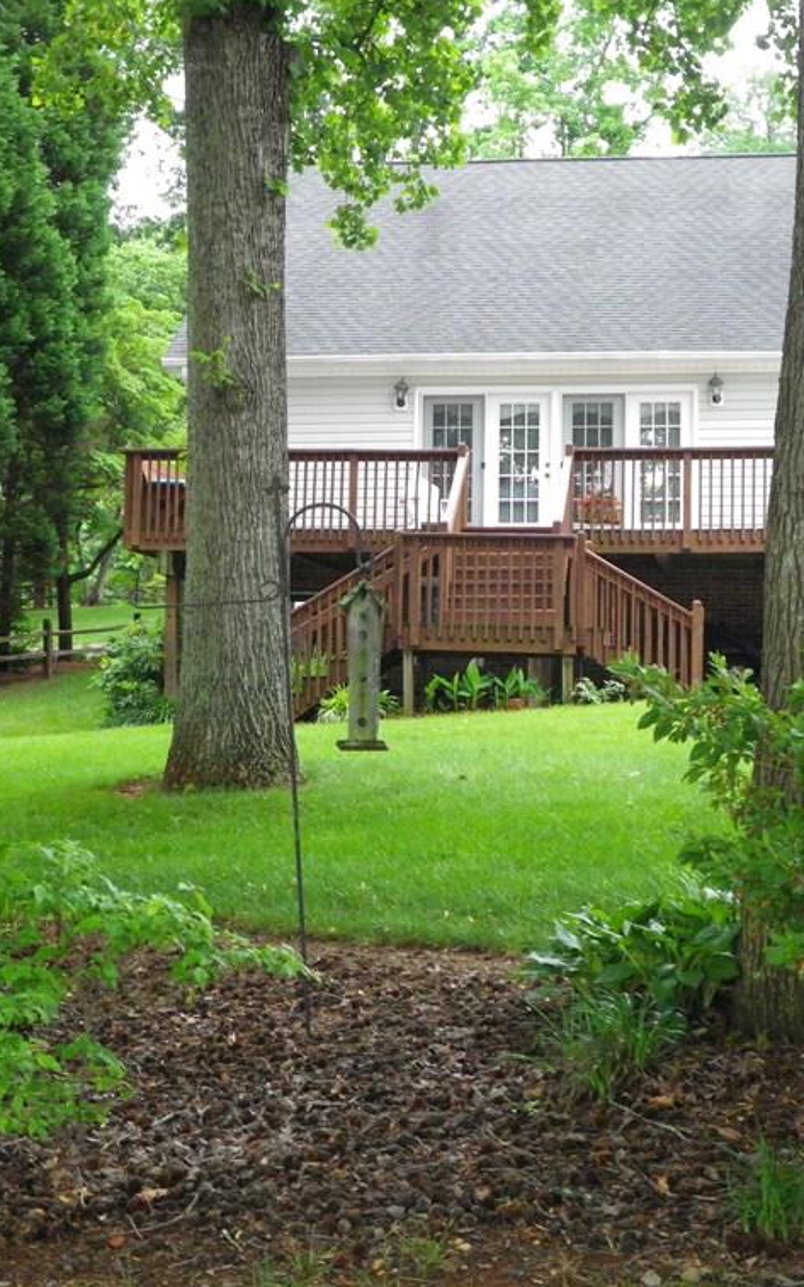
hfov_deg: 19.7
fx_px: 2314
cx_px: 454
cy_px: 636
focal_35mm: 66
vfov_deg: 31.1
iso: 320
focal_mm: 8.2
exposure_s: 1/80
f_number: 3.3
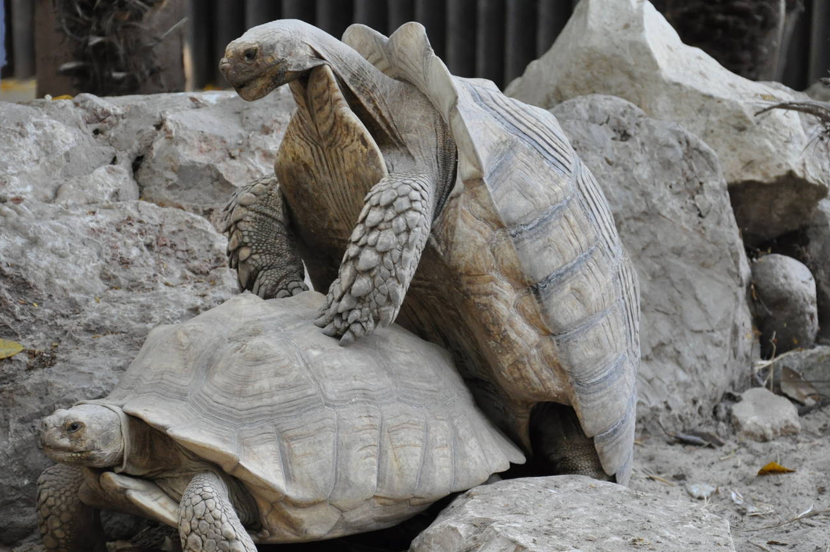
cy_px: 303
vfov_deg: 10.4
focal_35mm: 131
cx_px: 400
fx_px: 3017
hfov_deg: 15.7
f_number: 5.3
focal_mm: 70
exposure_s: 1/125
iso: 1100
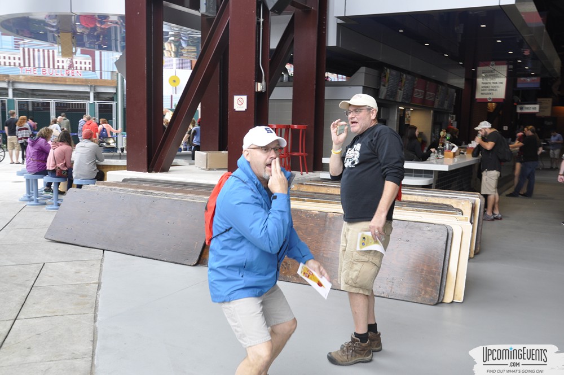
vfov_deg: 36.8
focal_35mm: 36
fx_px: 563
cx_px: 282
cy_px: 188
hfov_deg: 53.2
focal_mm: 24
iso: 400
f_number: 8
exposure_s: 1/60
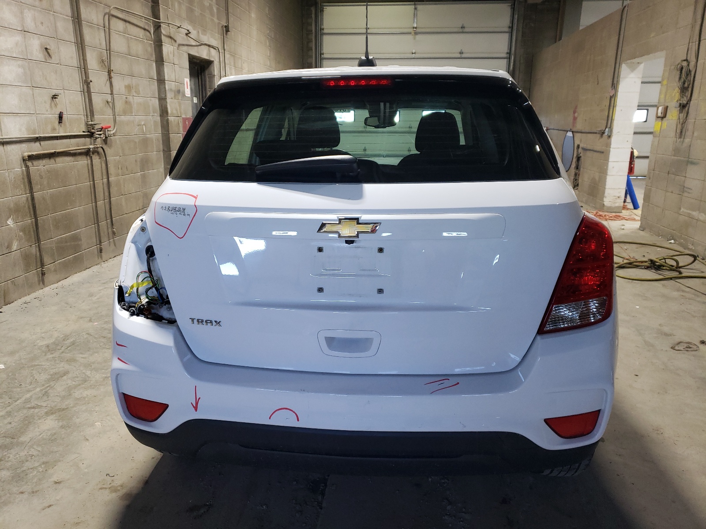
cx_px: 353
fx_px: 530
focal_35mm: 26
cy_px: 264
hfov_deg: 67.3
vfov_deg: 53.1
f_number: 1.5
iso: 117
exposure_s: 1/60.2
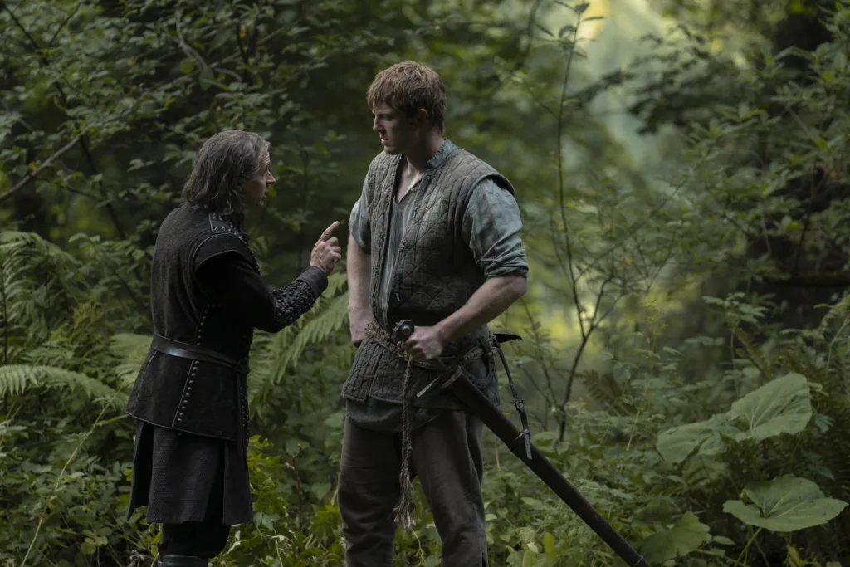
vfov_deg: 6.9
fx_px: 4723
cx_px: 425
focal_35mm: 200
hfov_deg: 10.3
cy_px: 284
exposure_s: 1/250
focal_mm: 200
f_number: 3.5
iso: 800
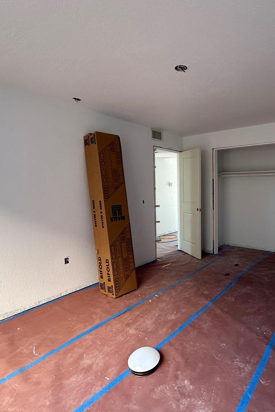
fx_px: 229
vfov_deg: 84.0
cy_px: 203
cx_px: 198
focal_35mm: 20
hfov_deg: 59.4
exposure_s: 1/99
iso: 200
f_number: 2.2
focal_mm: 2.22
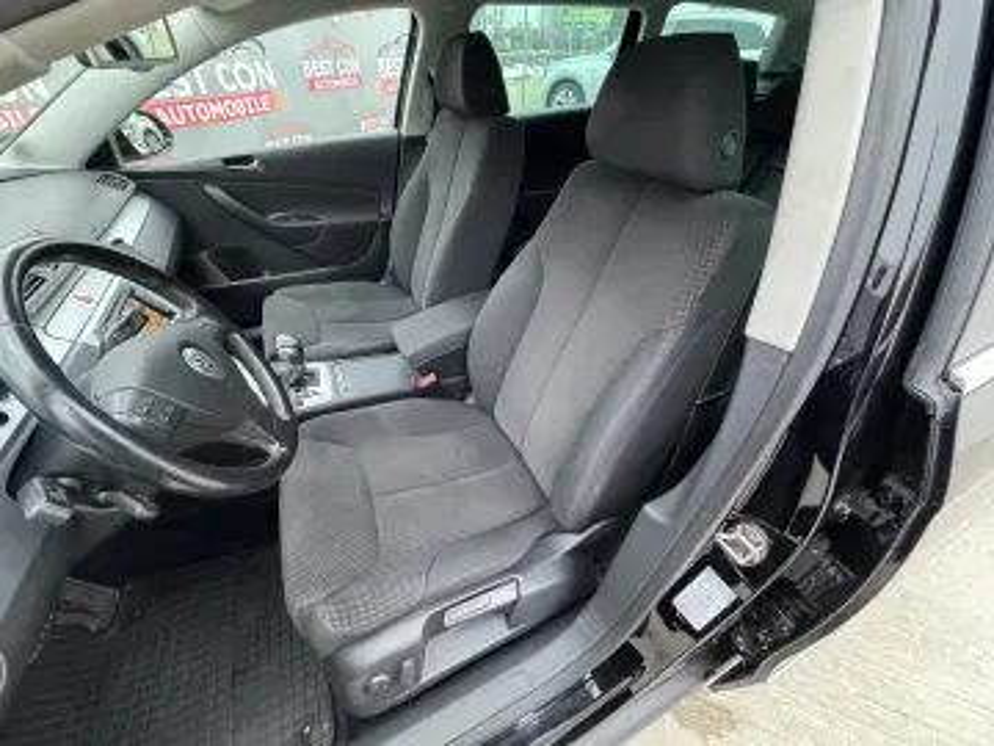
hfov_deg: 102.1
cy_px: 373
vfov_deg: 85.7
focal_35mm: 14
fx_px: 402
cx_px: 497
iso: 1000
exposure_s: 1/50
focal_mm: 2.22
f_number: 2.2
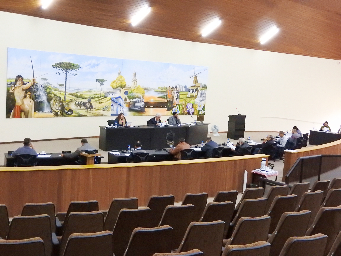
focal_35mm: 45
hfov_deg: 42.1
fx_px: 443
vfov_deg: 32.2
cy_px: 128
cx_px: 170
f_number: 4
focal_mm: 8.1
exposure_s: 1/50
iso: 1600
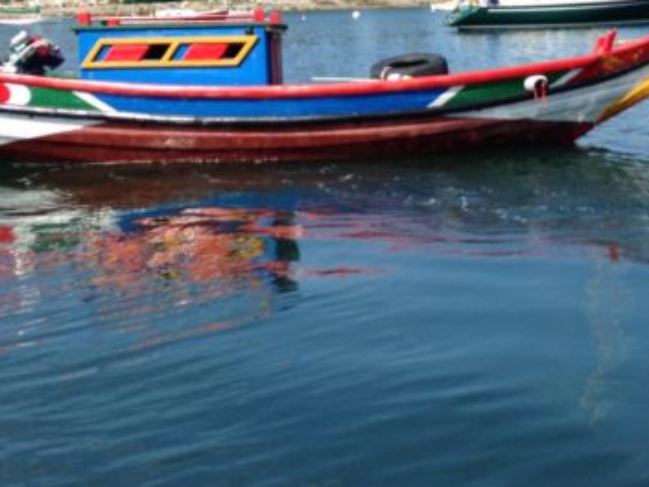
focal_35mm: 72
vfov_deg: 20.1
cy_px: 53
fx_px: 1350
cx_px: 396
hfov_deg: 27.0
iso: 50
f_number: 2.4
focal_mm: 4.12
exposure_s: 1/1232
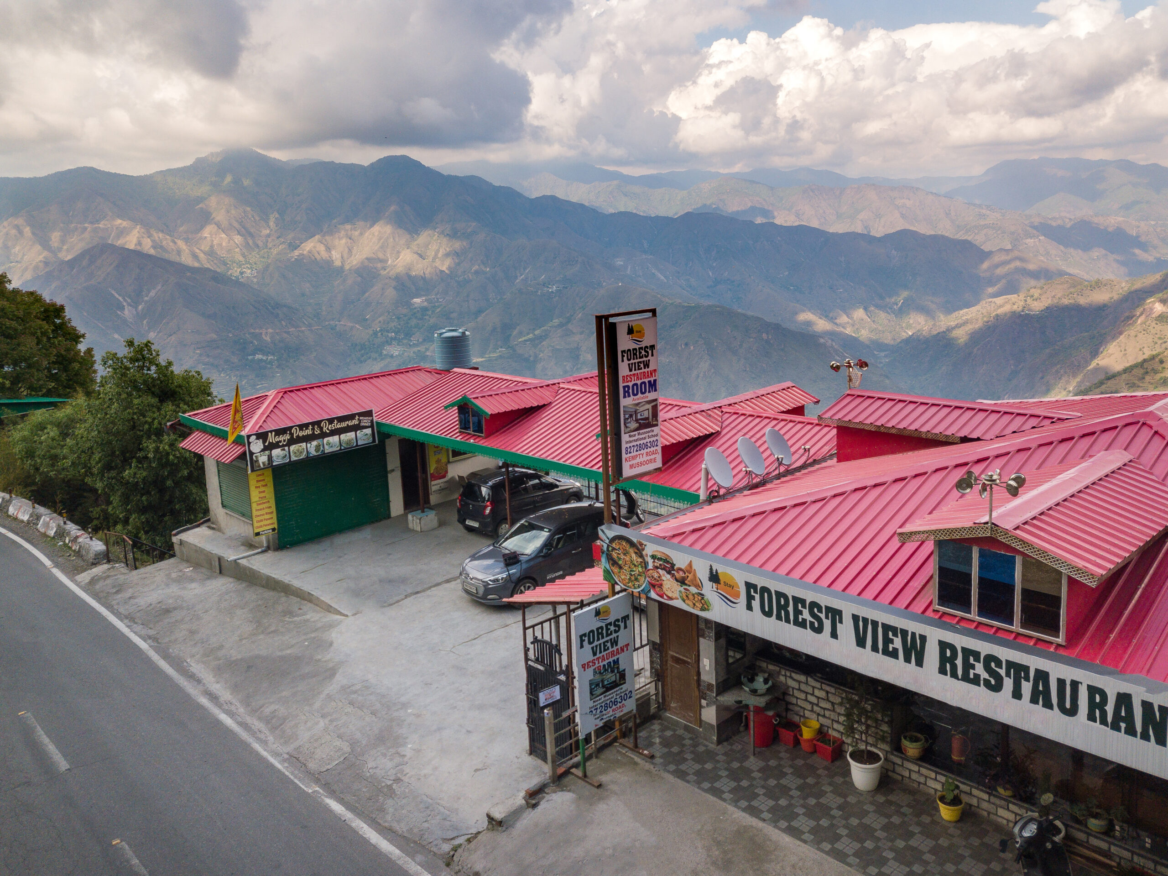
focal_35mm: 26
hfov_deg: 67.3
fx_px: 877
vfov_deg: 53.0
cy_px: 438
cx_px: 584
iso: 100
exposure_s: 1/750
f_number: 2.2
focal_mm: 4.73
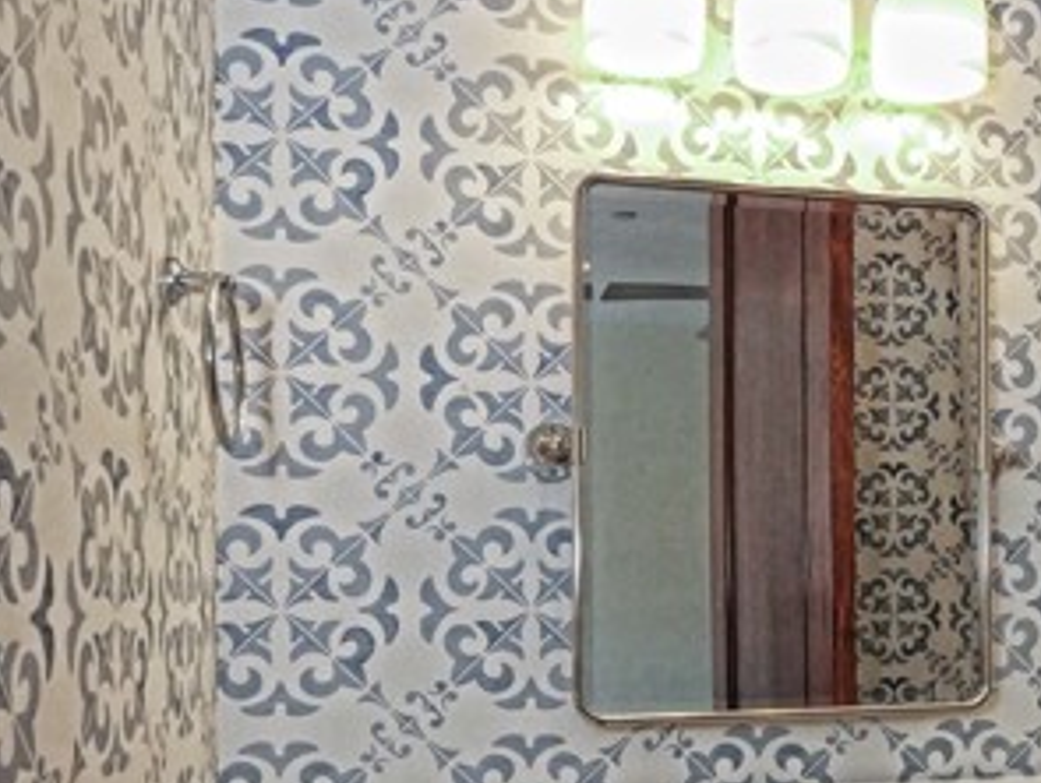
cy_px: 522
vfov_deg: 36.5
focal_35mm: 39
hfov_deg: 46.3
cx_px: 769
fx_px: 1174
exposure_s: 1/160
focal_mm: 9
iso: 1000
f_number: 8
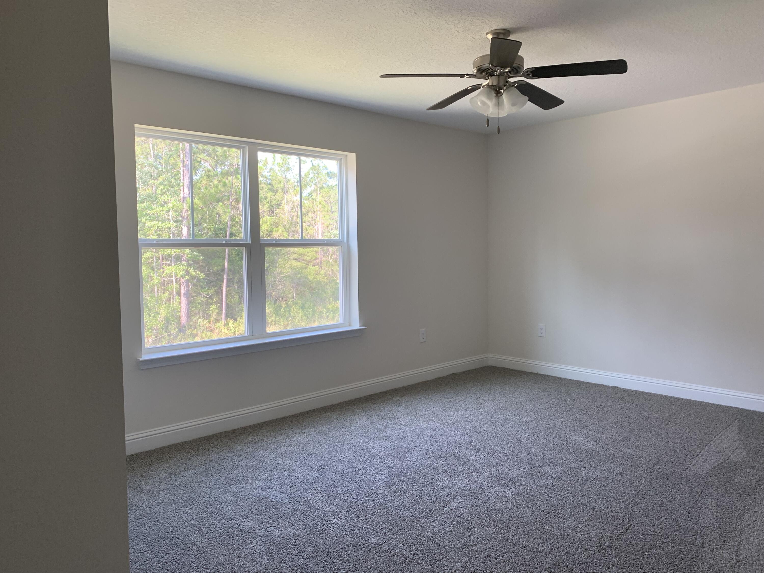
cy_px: 286
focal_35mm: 26
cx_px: 382
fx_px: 574
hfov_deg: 67.3
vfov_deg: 53.1
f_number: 1.8
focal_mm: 4.25
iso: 64
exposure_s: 1/121
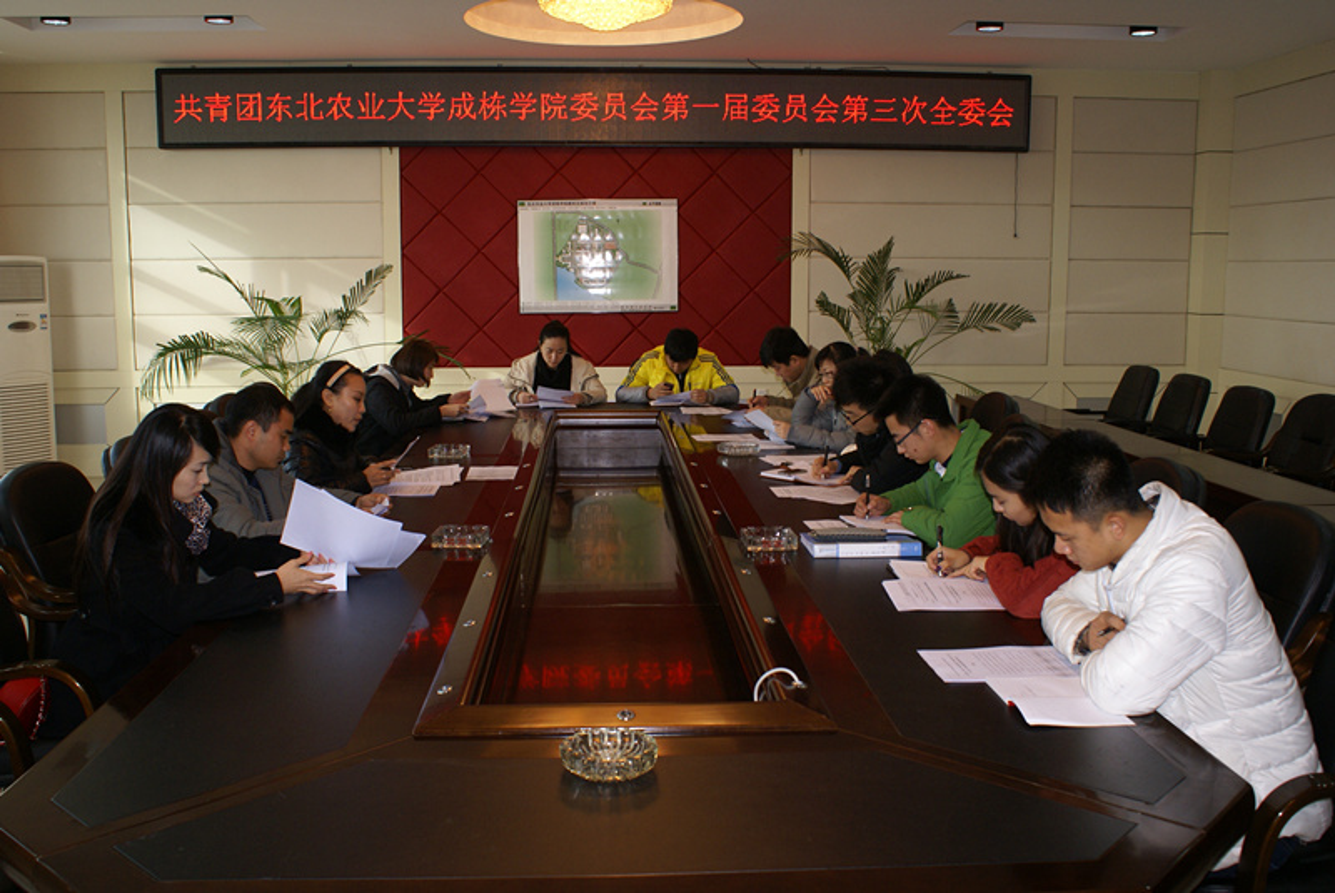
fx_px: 1225
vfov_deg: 40.0
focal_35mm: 33
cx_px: 668
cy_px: 446
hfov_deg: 57.2
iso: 250
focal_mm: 22
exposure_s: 1/60
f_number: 5.6
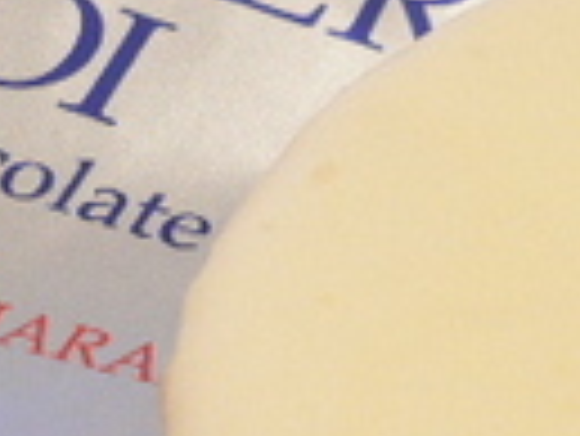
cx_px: 562
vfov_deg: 10.8
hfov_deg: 14.3
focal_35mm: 136
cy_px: 452
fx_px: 2281
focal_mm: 5.8
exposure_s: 1/10
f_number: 2.8
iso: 150
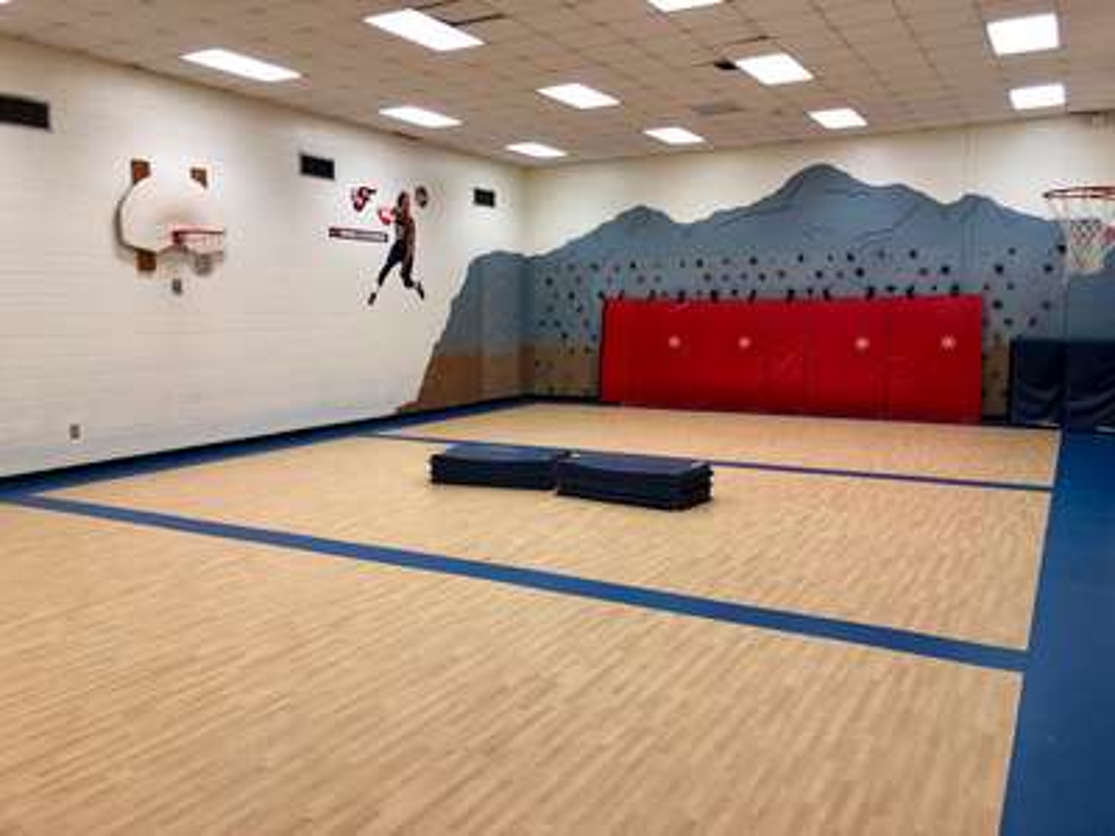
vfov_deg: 49.7
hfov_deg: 63.4
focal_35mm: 28
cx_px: 558
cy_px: 418
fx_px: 902
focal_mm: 4
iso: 40
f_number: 1.8
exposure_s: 1/24
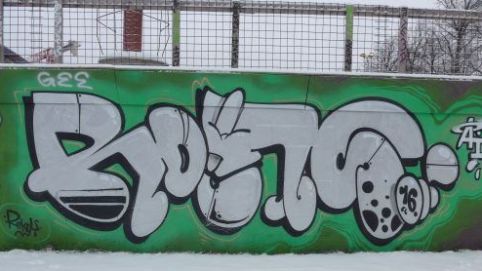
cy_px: 182
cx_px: 240
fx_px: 409
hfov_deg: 61.0
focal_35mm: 32
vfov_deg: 36.3
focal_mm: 6
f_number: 2.8
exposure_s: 1/320
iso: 80
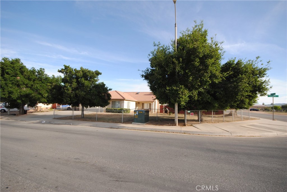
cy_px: 96
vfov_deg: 77.6
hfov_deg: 100.3
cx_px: 144
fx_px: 120
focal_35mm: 15
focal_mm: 10
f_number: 7.1
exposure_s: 1/200
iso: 100
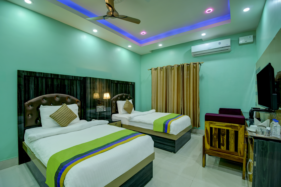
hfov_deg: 100.4
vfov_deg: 77.3
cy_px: 94
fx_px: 117
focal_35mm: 15
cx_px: 140
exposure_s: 1/2.5
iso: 160
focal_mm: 10
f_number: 8
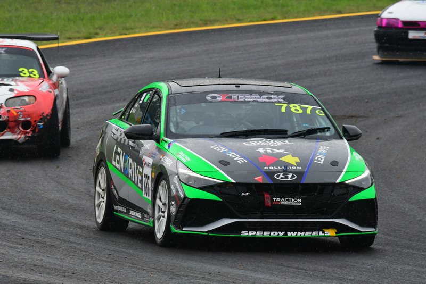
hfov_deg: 3.4
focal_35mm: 600
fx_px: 7102
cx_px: 213
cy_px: 142
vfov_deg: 2.3
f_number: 11
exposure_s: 1/640
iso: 1000
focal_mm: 400
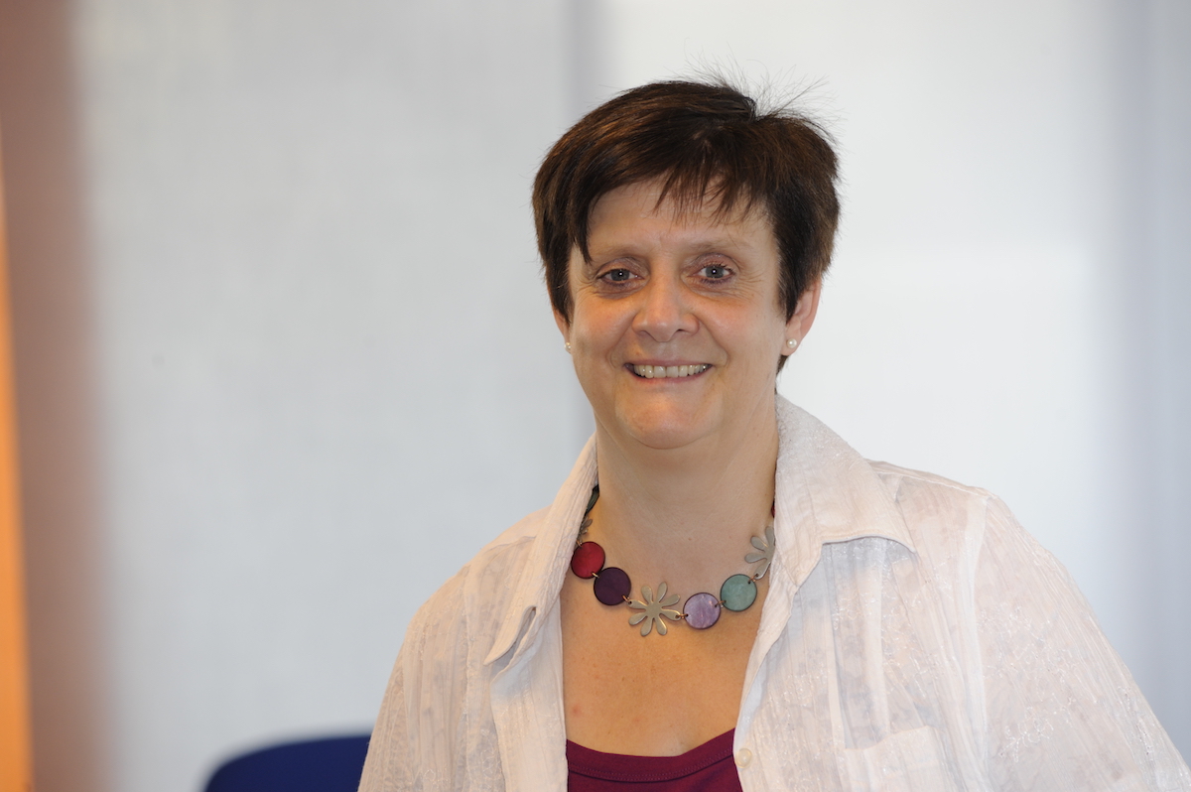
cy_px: 396
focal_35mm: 170
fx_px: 5619
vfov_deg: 8.1
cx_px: 596
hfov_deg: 12.1
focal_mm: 170
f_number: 5.6
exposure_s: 1/200
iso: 640
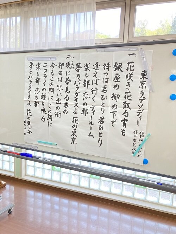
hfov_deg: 49.8
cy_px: 117
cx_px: 88
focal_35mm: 28
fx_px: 190
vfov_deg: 63.4
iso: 64
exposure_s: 1/60
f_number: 1.8
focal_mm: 3.99
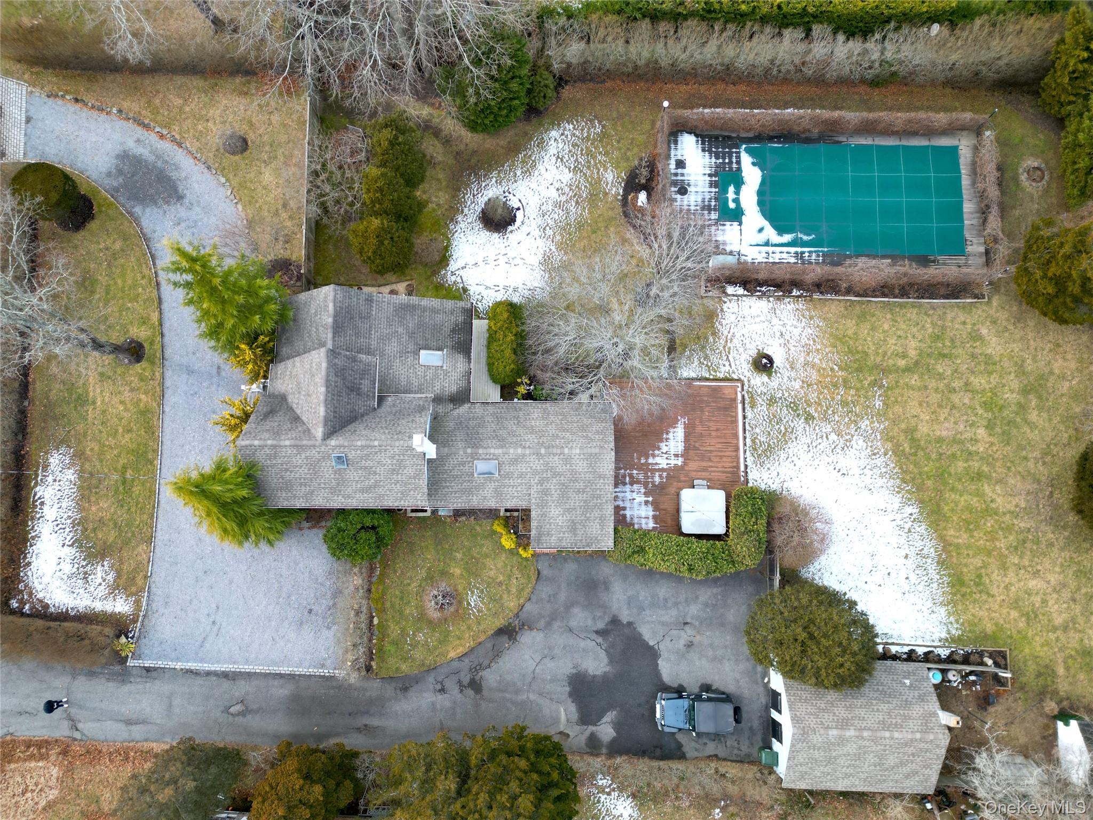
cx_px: 546
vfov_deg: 56.8
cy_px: 410
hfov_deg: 71.6
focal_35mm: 24
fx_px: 758
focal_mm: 6.72
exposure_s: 1/500
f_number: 1.7
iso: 140
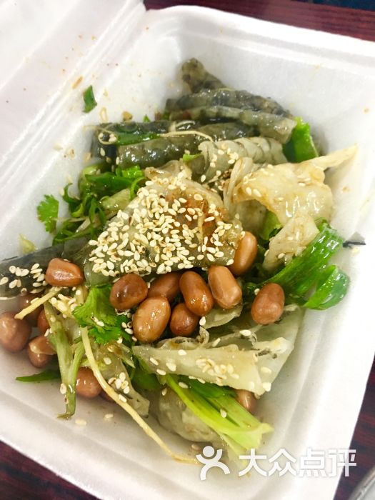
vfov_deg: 61.7
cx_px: 188
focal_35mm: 29
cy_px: 250
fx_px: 419
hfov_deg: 48.2
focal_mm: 4.15
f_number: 2.2
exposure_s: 1/17
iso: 200
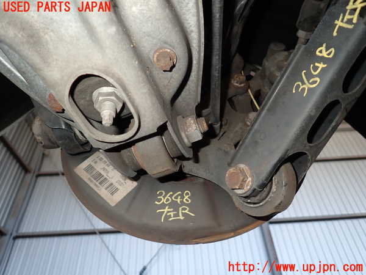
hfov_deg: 69.4
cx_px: 183
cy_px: 138
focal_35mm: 25
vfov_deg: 54.9
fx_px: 264
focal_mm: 4.5
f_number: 5.6
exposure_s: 1/30
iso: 200
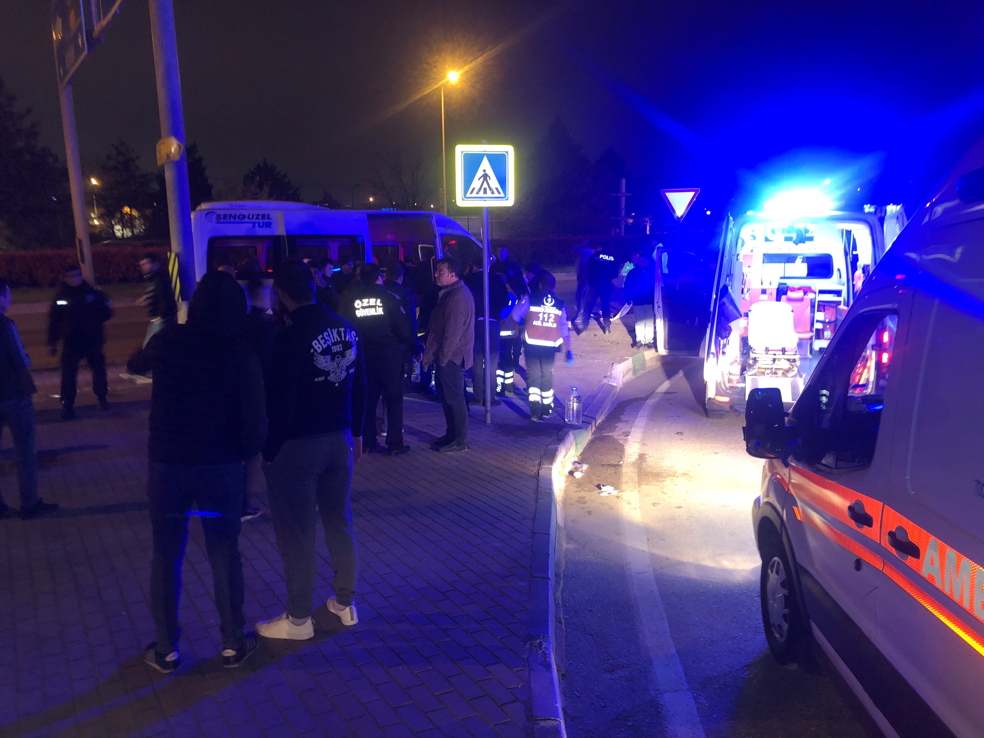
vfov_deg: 49.7
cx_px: 492
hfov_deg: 63.4
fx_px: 796
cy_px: 369
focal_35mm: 28
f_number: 1.8
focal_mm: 4
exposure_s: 1/6
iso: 100
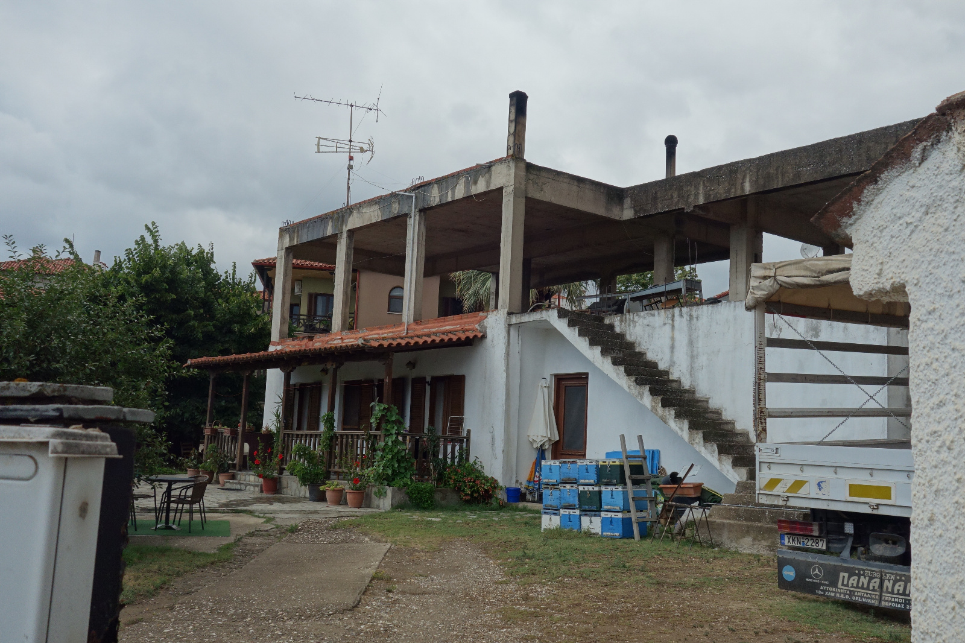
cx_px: 482
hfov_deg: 50.7
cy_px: 322
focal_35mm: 38
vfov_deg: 35.0
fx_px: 1018
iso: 125
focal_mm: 14.23
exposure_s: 1/400
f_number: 5.6
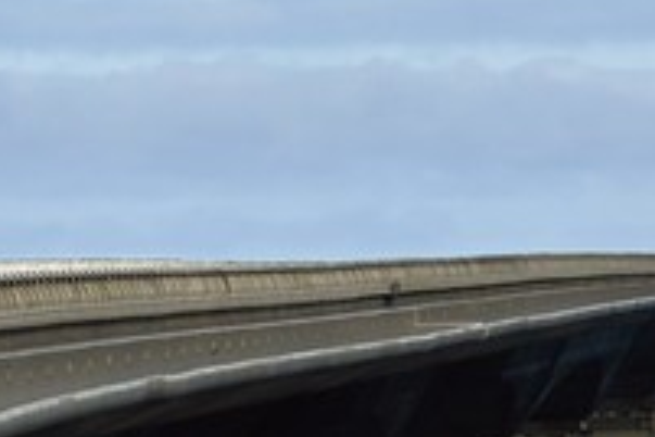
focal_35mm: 877
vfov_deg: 1.6
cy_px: -233
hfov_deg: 2.3
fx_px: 15955
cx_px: 2222
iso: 200
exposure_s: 1/400
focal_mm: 110
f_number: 11
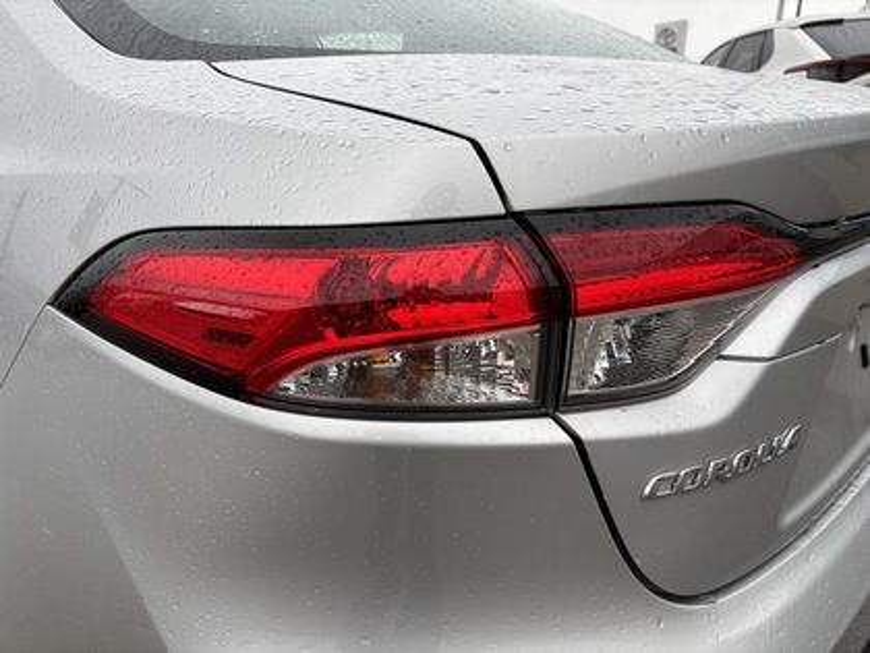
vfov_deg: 53.1
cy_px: 326
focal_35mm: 26
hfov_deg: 67.3
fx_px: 653
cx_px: 435
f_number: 1.6
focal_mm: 5.96
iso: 50
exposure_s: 1/591
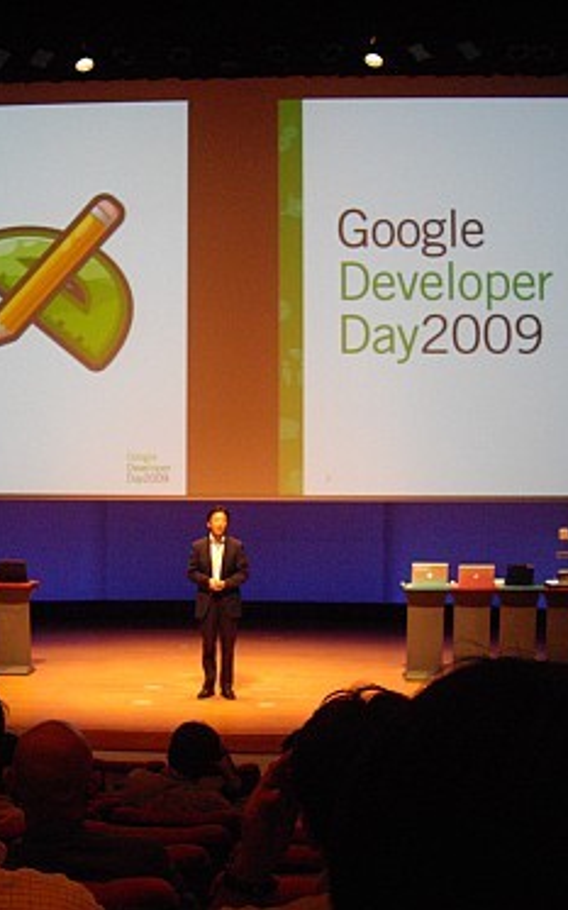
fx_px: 1338
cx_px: 207
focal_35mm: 54
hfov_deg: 23.9
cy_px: 455
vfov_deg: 37.5
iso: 400
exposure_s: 1/30
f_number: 2.8
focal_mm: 7.9
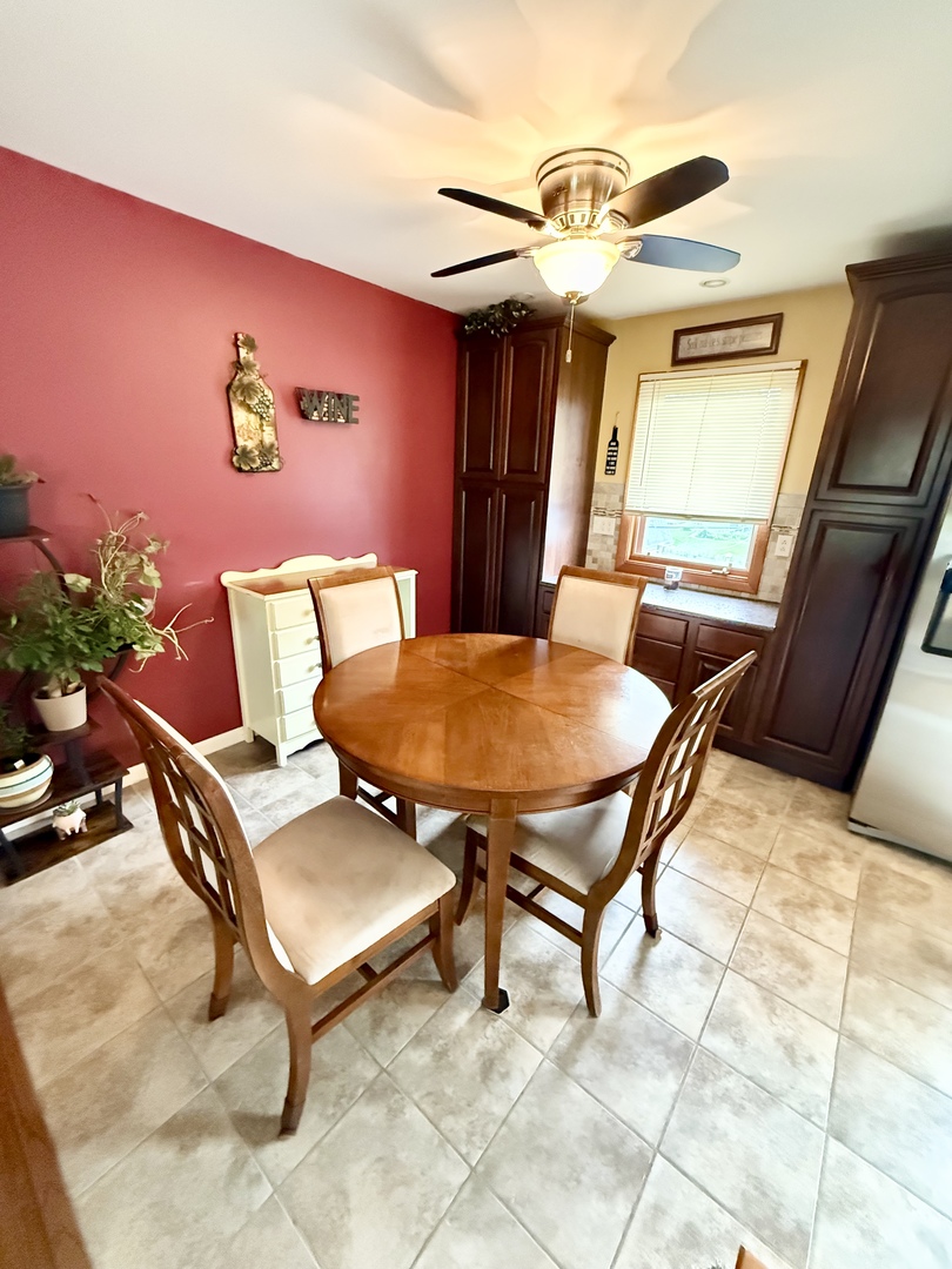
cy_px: 634
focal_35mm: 14
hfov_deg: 85.7
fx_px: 513
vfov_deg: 102.1
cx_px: 476
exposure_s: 1/60
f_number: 2.2
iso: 1250
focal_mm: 2.22
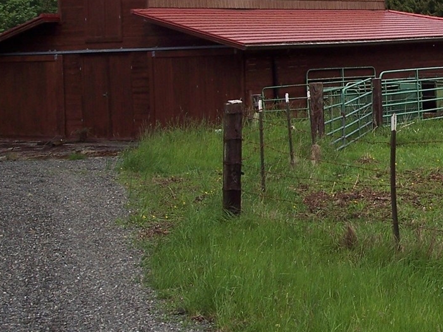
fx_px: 1139
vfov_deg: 16.3
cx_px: 458
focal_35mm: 89
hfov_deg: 21.1
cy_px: 19
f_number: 3.4
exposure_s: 1/350
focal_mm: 8
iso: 100
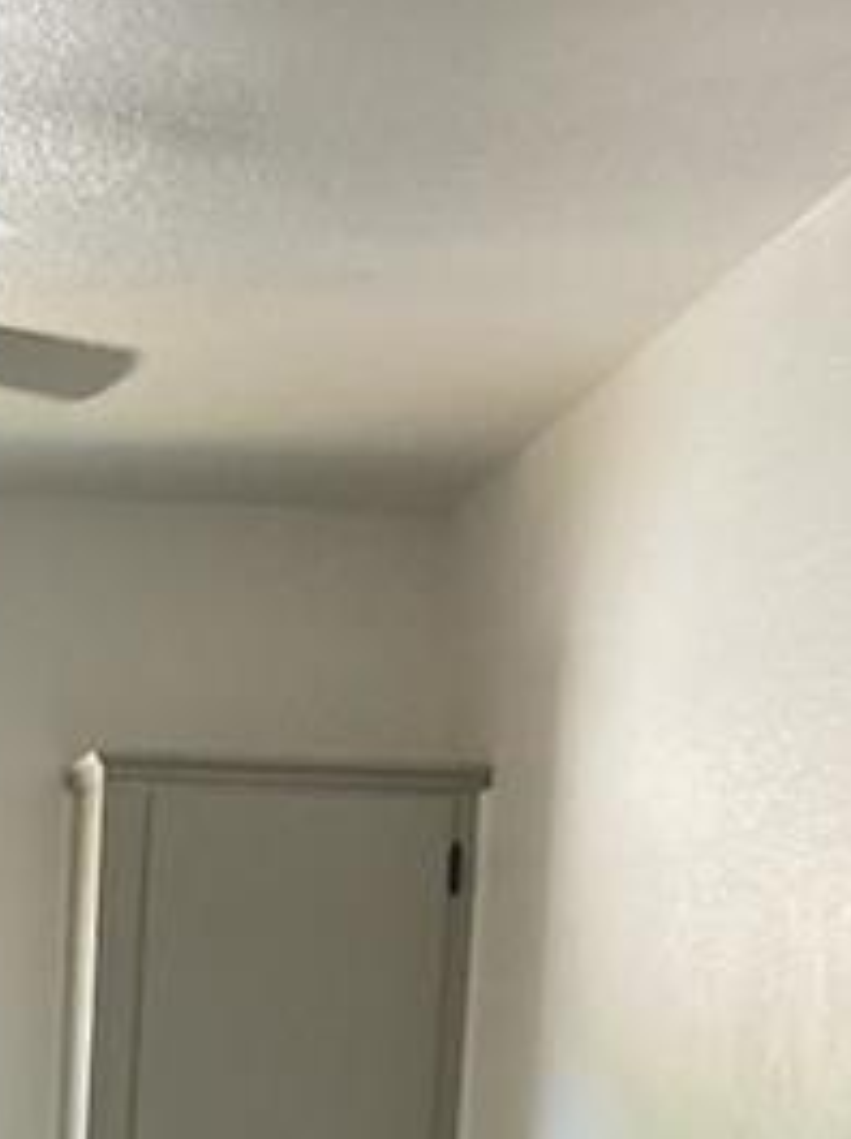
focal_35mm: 127
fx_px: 4173
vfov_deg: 14.2
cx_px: -331
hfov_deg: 11.3
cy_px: 1865
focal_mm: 3.99
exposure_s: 1/60
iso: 250
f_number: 1.8
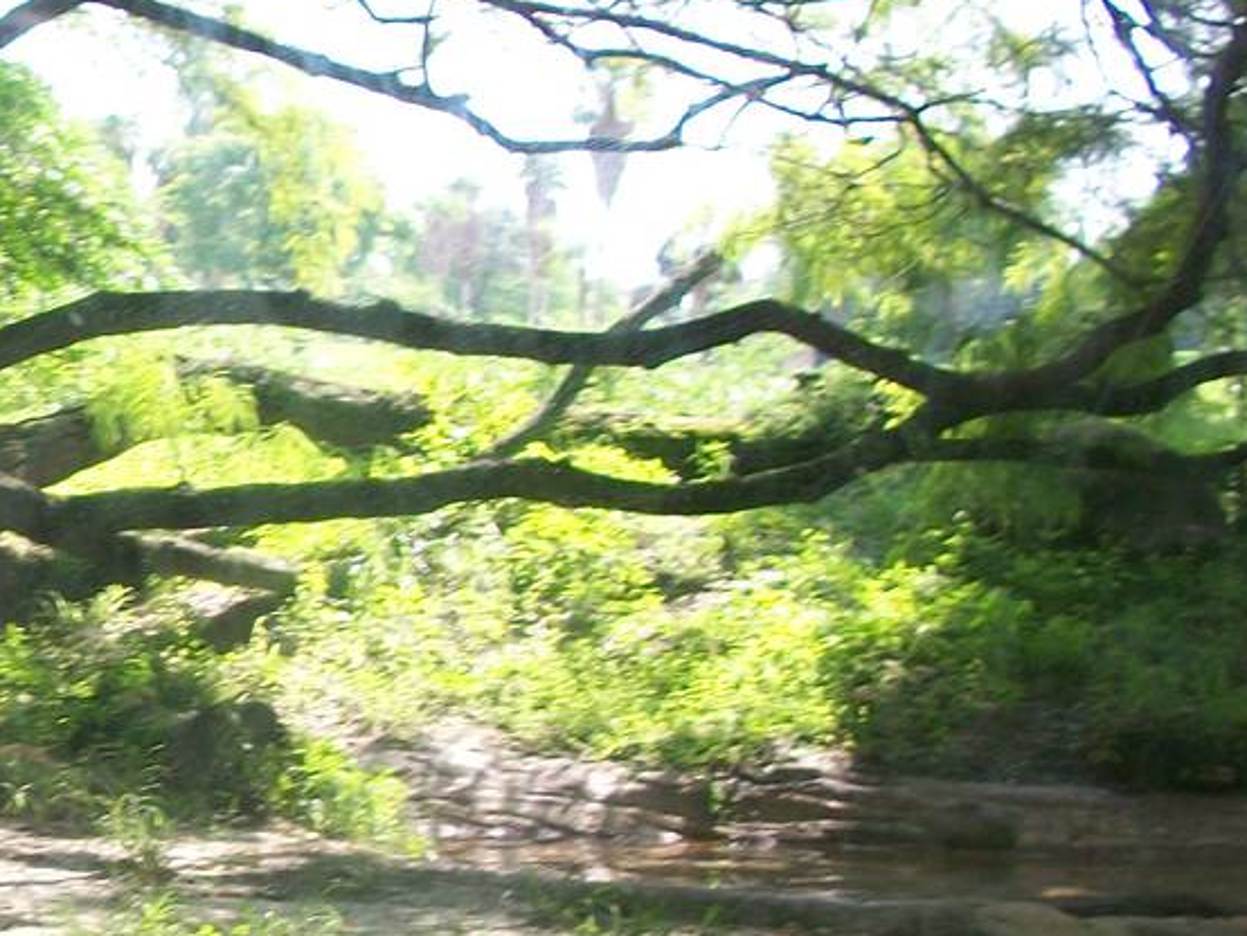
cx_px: -326
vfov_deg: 14.6
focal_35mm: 101
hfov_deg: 18.3
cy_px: 709
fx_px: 3640
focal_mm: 6.3
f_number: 3.1
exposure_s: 1/160
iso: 80
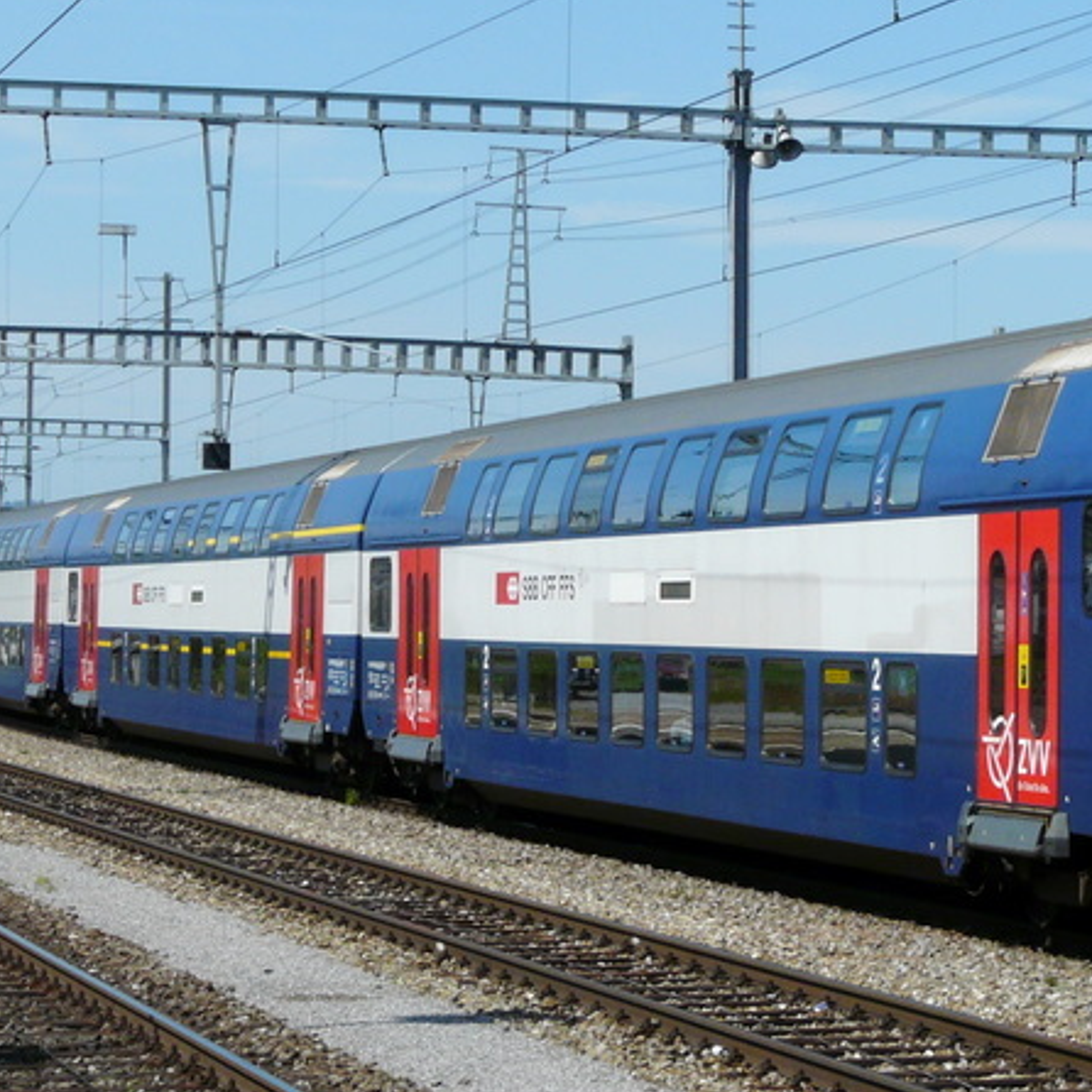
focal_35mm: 121
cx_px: 847
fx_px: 4319
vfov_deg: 14.4
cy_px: 590
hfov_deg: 14.3
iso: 100
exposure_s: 1/500
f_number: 6.3
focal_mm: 10
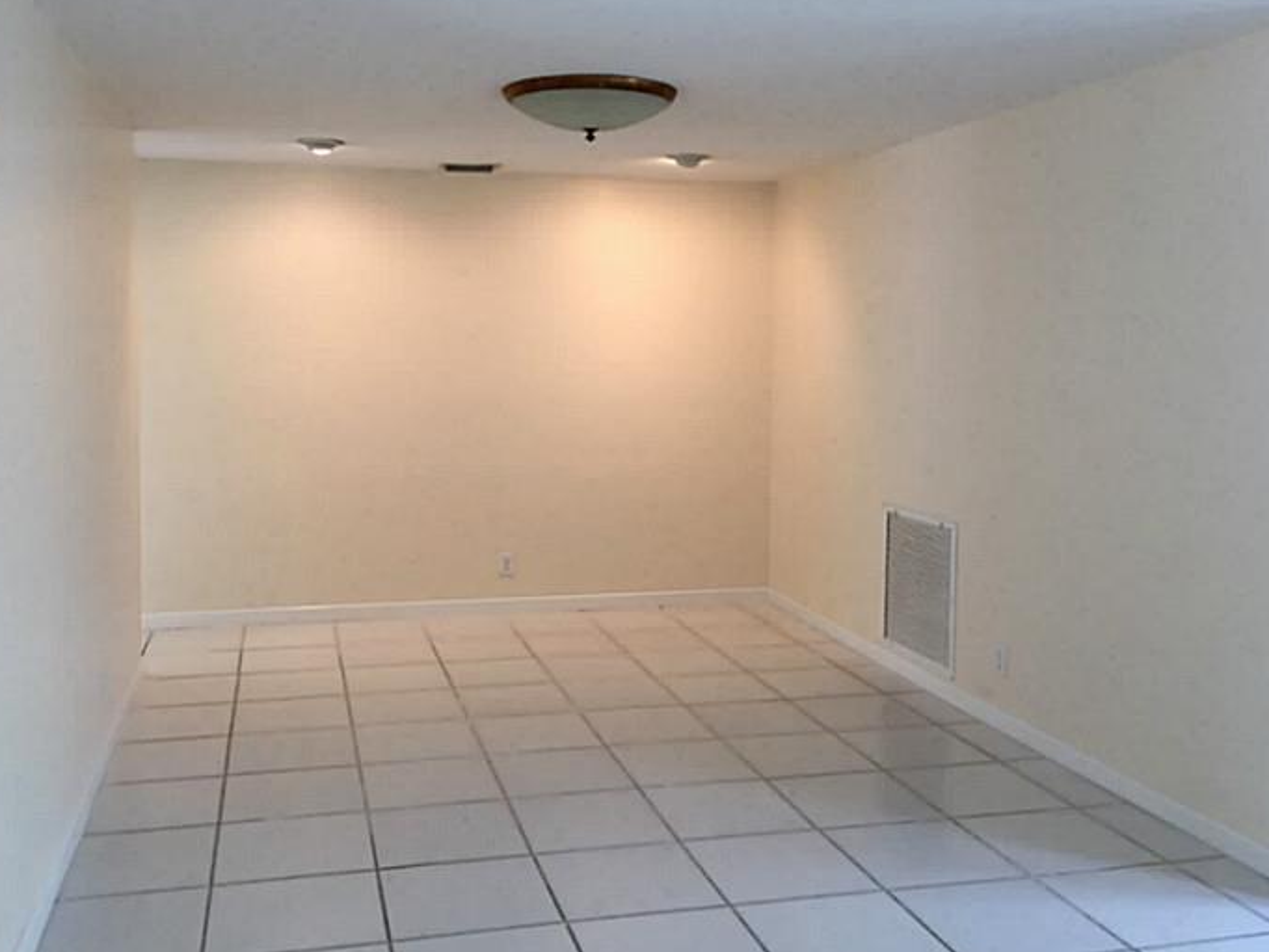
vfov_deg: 41.8
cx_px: 599
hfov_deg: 53.9
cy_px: 426
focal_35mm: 34
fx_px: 1247
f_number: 2.2
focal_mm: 4.15
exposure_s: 1/30
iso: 40
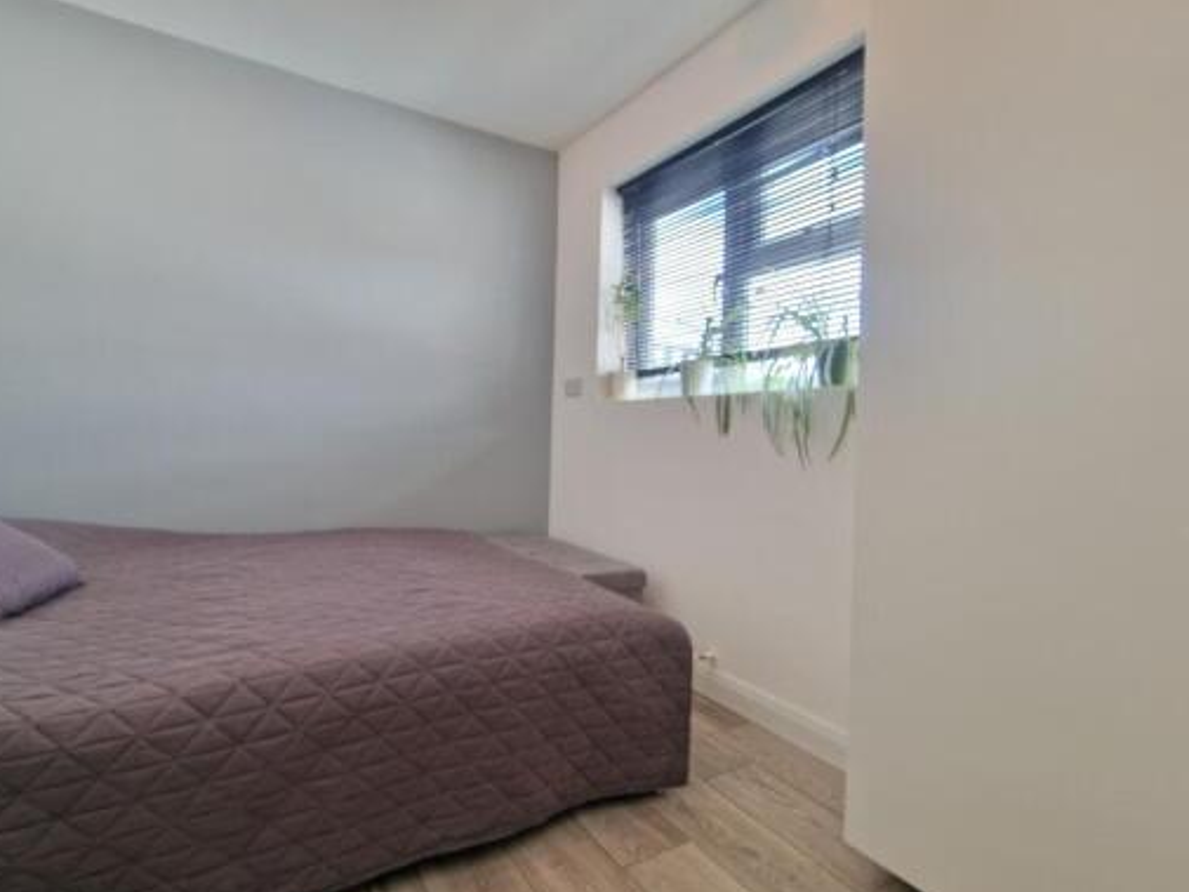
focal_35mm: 15
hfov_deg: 97.6
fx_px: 515
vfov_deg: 81.7
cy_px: 420
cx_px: 519
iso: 250
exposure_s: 1/50
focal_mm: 2.2
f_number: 2.2
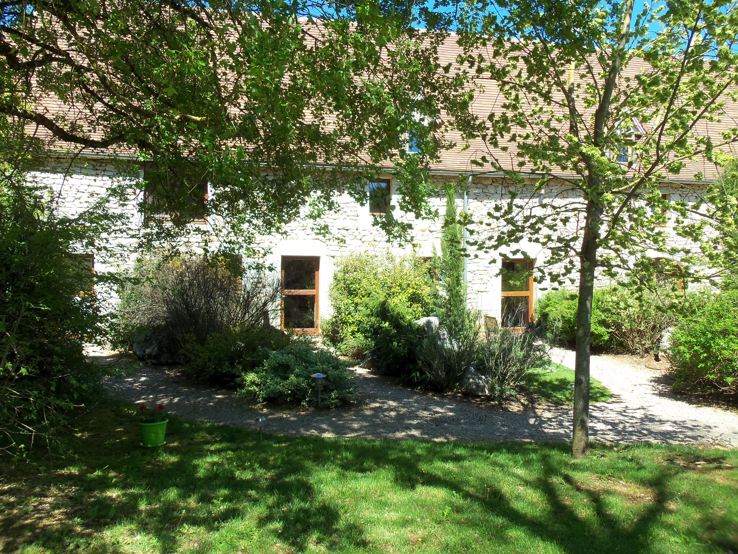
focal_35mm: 29
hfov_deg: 61.7
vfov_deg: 48.2
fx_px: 618
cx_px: 369
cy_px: 277
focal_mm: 5.2
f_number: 3.4
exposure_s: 1/320
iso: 80
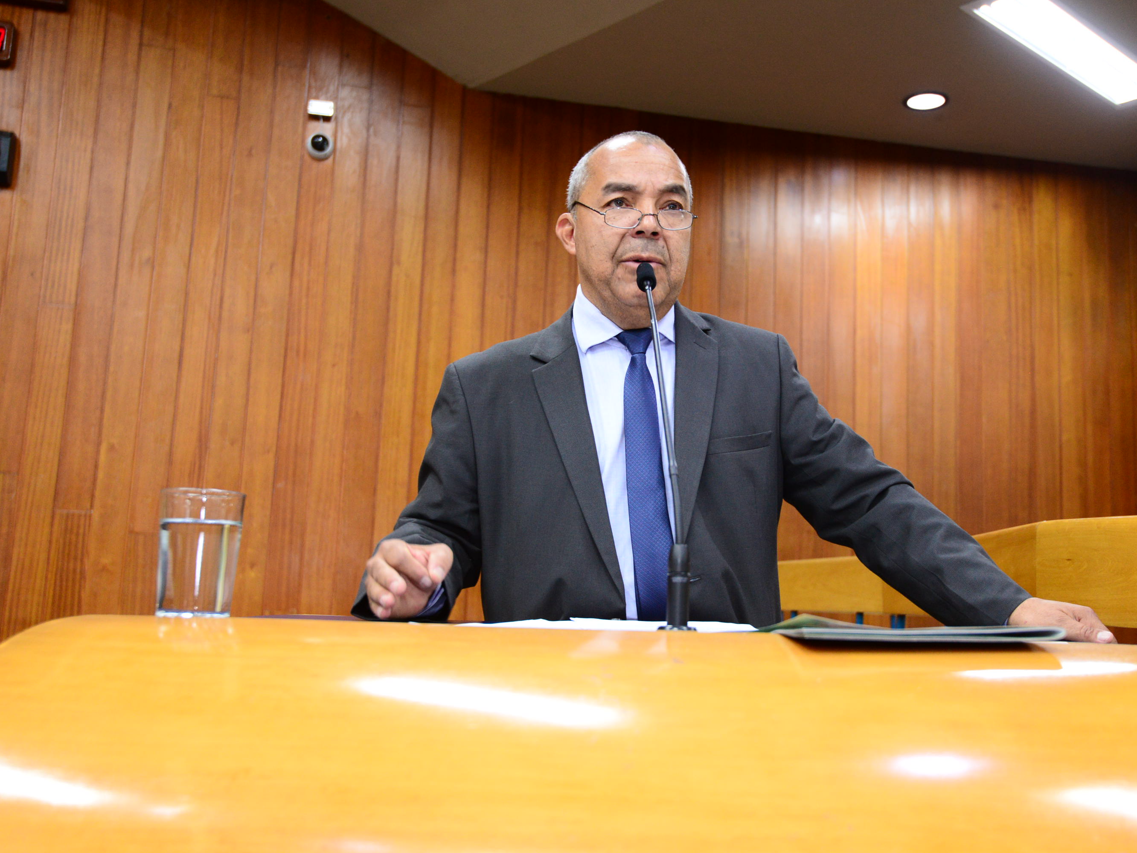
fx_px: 1248
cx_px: 638
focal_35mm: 38
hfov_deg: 48.9
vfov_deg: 37.7
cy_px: 425
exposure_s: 1/60
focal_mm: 35
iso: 2500
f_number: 4
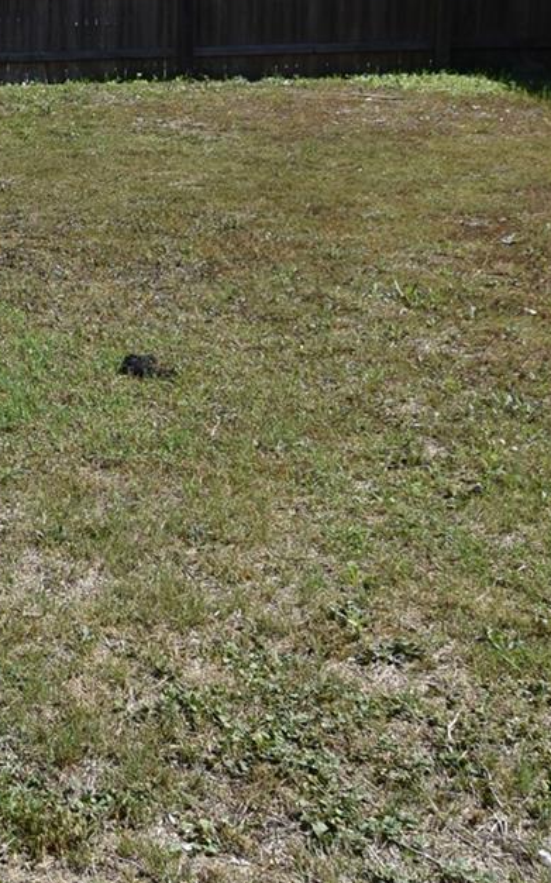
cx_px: -337
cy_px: 150
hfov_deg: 20.8
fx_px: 1202
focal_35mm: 50
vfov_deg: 38.5
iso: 200
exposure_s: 1/1250
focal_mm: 10
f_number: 5.6
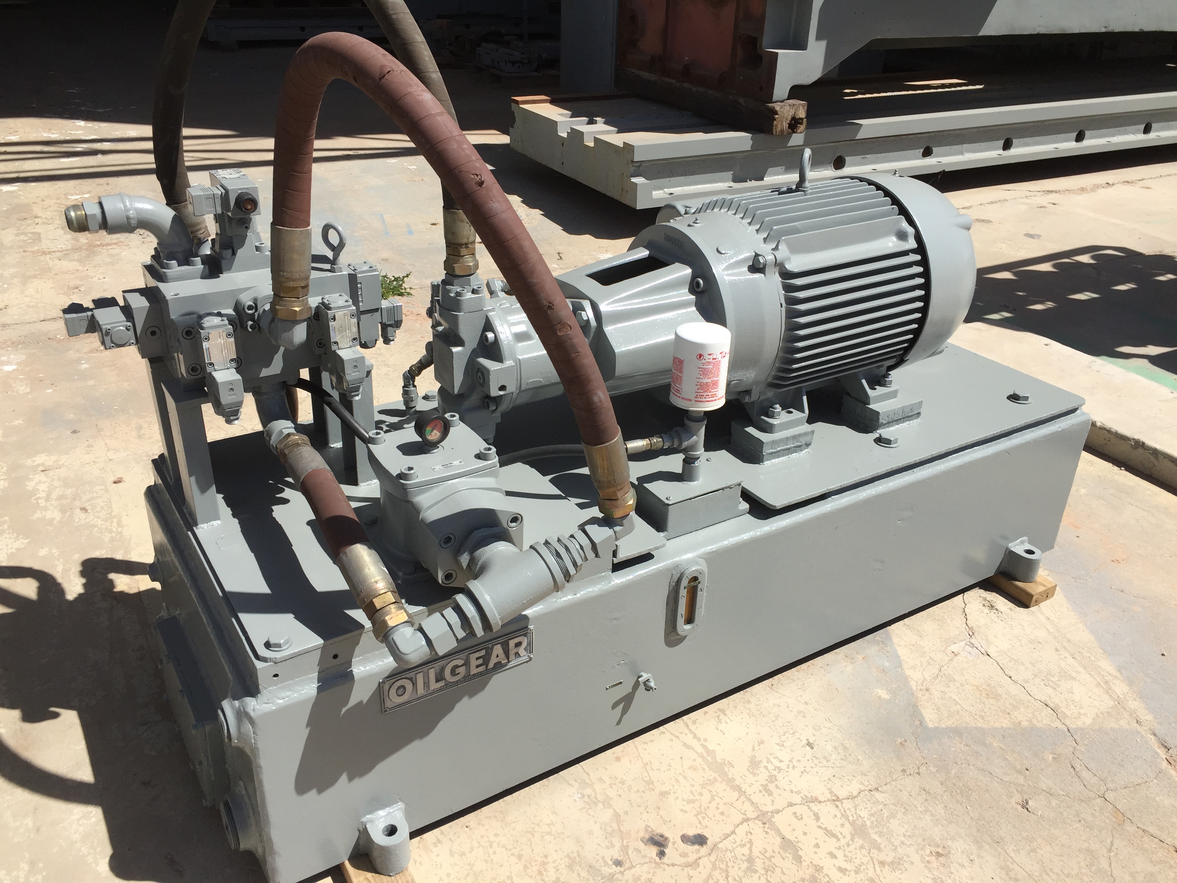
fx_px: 986
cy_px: 442
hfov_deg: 61.7
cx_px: 588
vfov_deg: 48.2
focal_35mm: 29
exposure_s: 1/2475
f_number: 2.2
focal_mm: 4.15
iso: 32
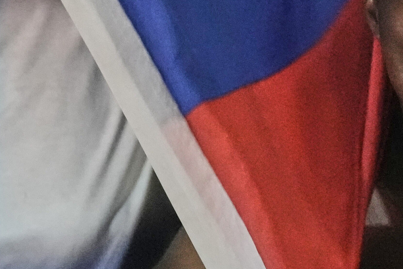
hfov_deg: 11.3
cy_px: -156
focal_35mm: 181
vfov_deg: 7.4
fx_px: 2026
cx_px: 333
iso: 10000
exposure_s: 1/250
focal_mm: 35
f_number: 2.8
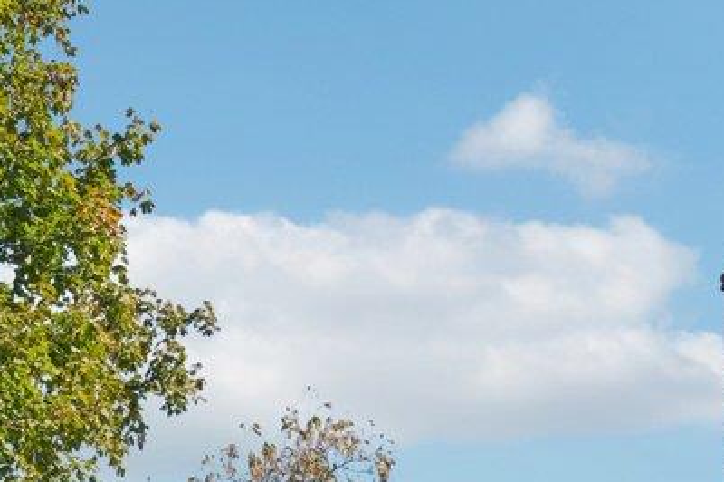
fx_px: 1648
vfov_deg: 12.7
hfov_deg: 24.1
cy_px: 1171
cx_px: 71
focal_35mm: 82
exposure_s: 1/125
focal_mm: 16
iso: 125
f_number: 8
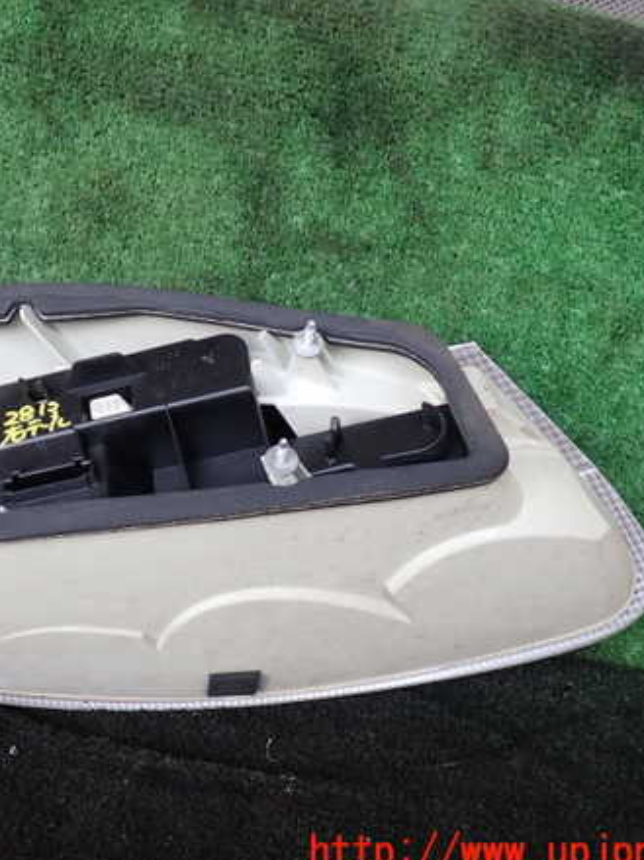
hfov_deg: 34.4
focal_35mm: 41
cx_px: 164
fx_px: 1018
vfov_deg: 45.8
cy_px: 437
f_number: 2.3
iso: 160
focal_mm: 5.4
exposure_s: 1/60
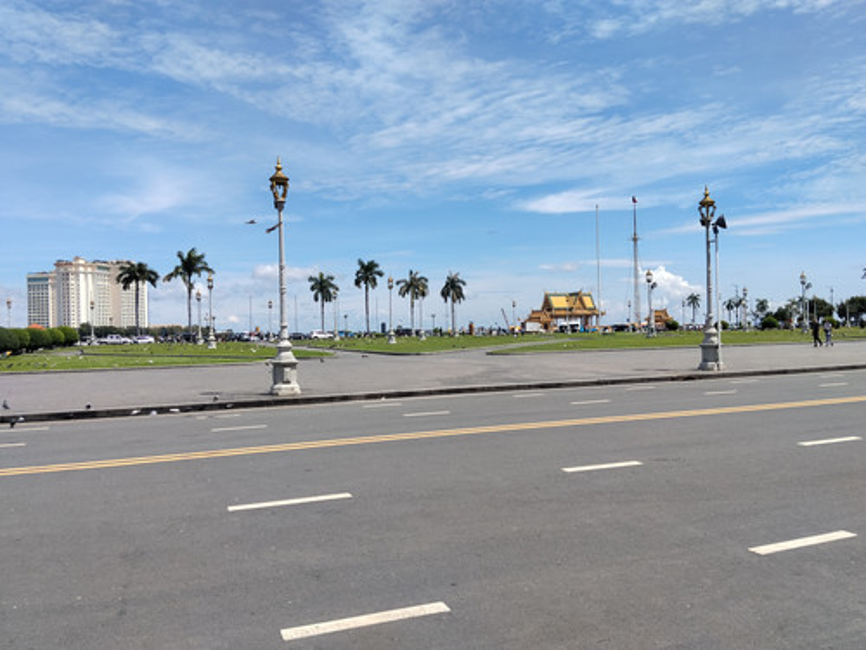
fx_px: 726
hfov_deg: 61.7
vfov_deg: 48.2
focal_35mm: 29
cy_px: 325
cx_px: 433
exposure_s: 1/1380
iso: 50
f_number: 1.8
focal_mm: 4.22
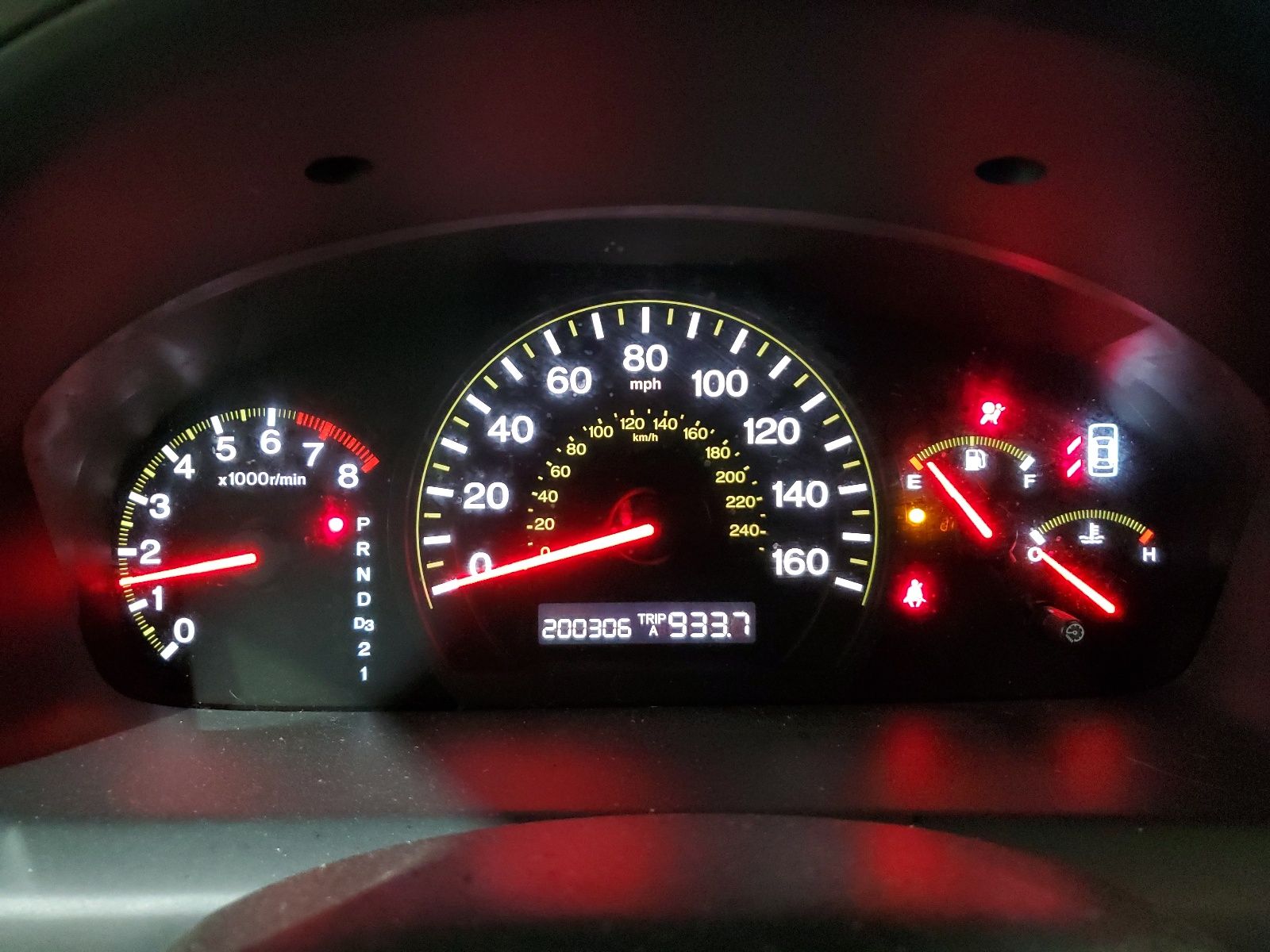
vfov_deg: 53.1
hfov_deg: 67.3
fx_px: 954
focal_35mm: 26
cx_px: 635
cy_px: 476
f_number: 1.5
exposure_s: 1/15
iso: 330
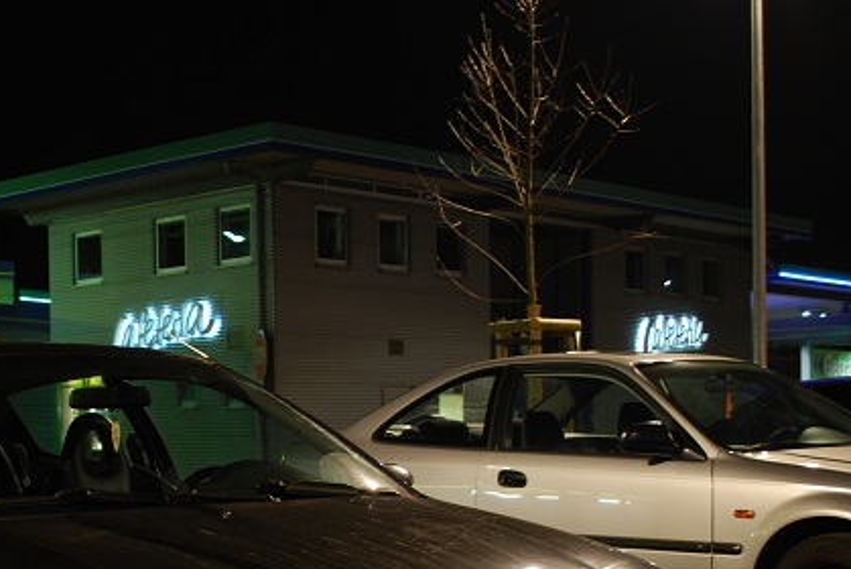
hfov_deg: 31.4
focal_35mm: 63
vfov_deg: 21.1
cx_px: 234
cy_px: 511
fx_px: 1490
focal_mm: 22
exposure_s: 1/1.6
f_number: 4
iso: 200
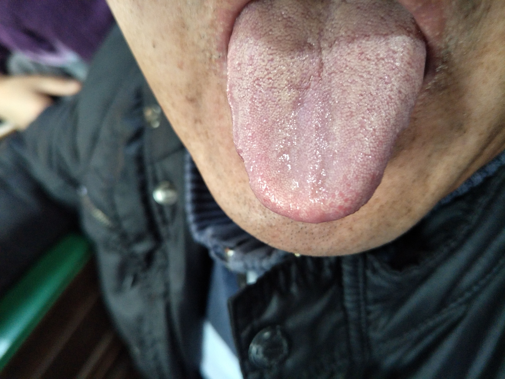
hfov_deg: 71.6
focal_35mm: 24
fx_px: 350
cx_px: 252
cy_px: 190
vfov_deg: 56.8
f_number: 1.7
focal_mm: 4.1
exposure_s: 1/17
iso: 380
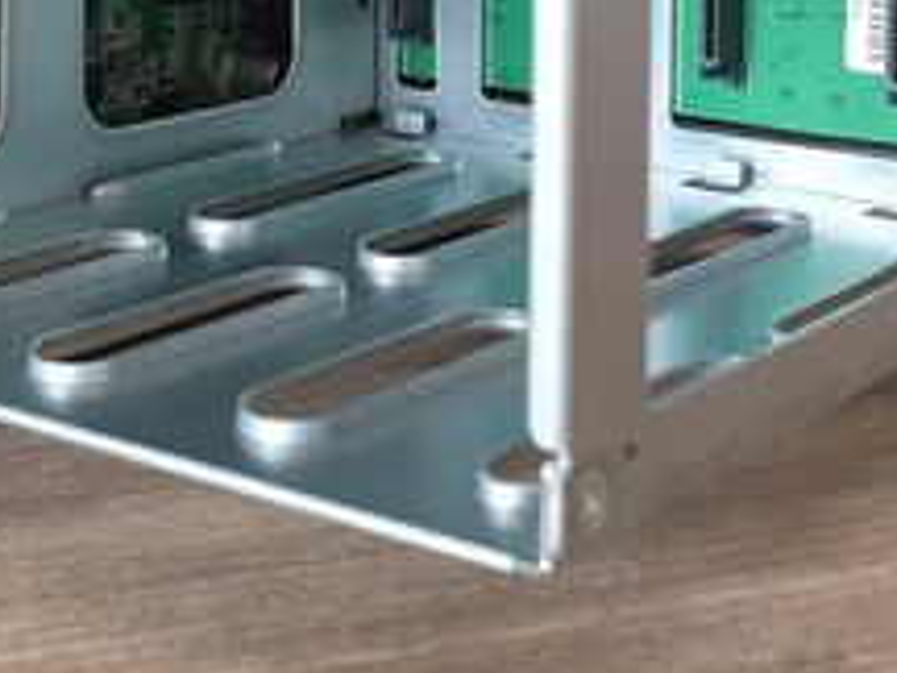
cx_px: 307
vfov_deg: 18.2
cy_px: -137
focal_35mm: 77
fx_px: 1995
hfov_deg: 25.2
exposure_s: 1/50
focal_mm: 4.3
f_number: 2.4
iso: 100
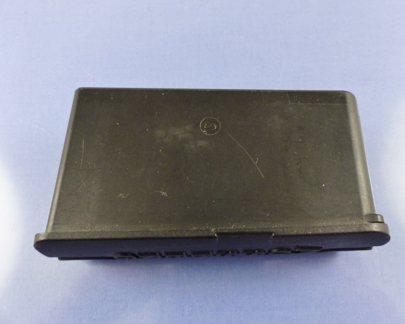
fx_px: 324
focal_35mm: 27
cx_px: 207
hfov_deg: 64.1
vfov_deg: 53.2
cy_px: 158
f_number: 2.8
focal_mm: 4.5
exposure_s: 1/60
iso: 250
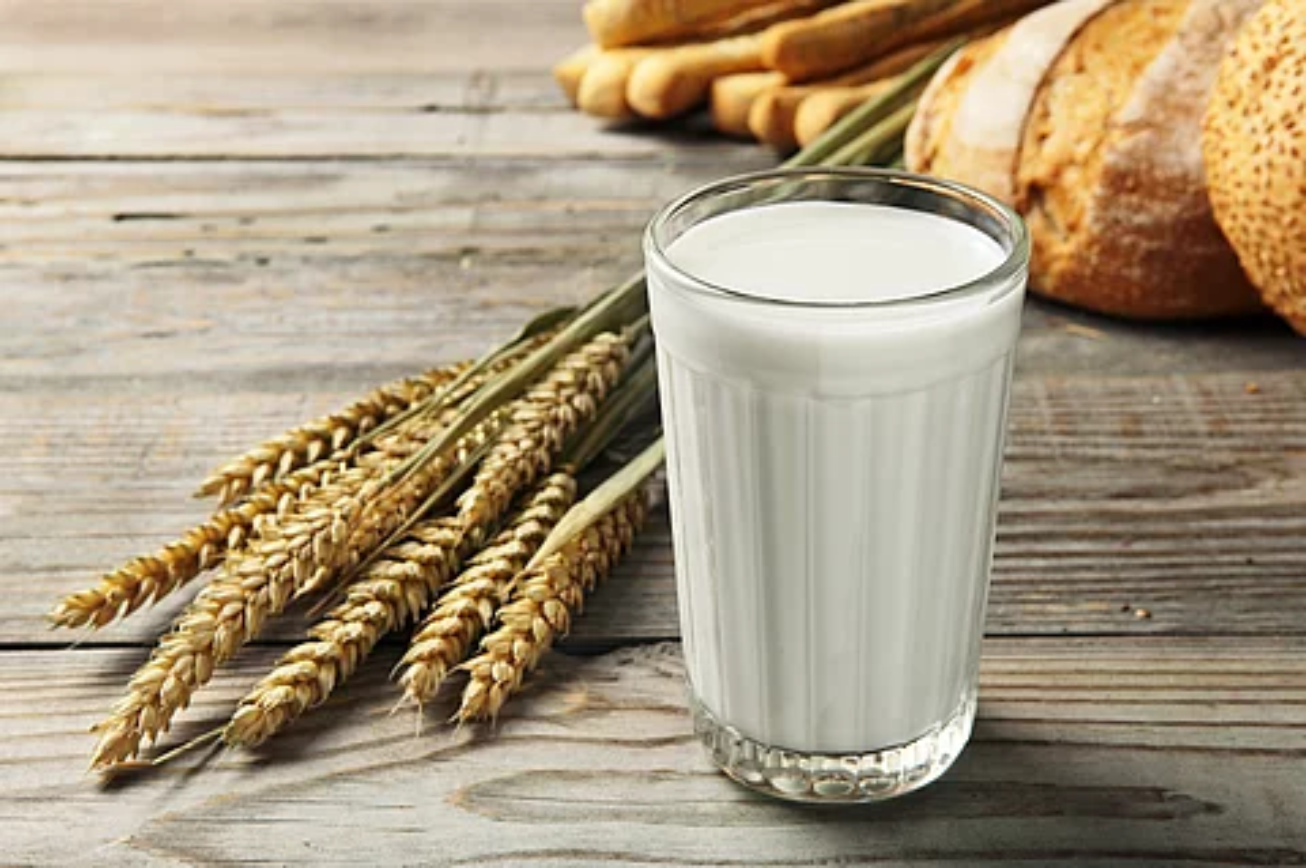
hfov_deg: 27.0
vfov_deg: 18.1
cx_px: 653
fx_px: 2718
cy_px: 434
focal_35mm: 75
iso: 100
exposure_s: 1
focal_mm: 50
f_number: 8
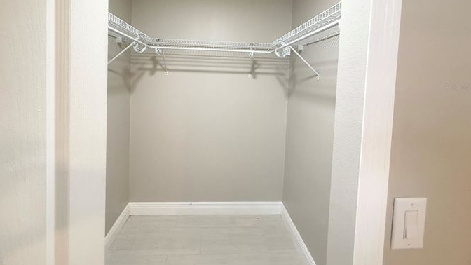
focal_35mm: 16
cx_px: 227
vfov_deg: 65.2
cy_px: 87
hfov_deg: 99.3
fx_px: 200
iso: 250
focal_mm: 2.22
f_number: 2.2
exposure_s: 1/60
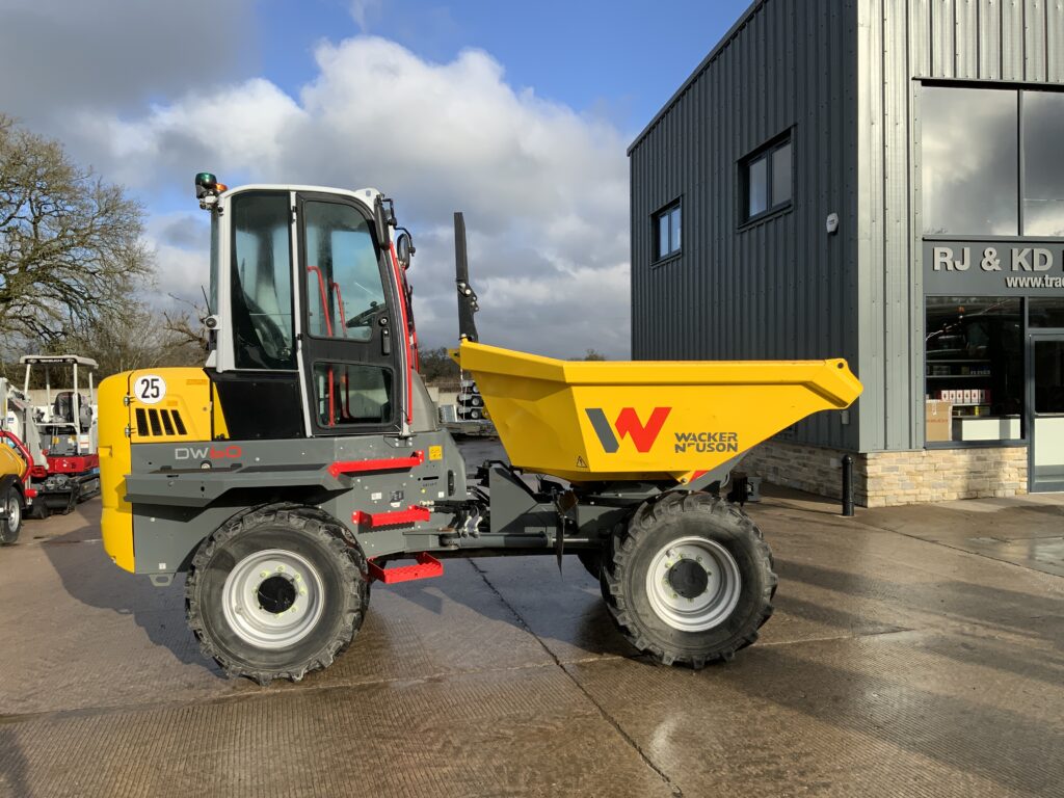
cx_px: 532
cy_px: 399
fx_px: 891
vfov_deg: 48.2
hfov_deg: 61.7
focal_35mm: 29
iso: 16
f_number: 1.8
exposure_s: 1/2320
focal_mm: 3
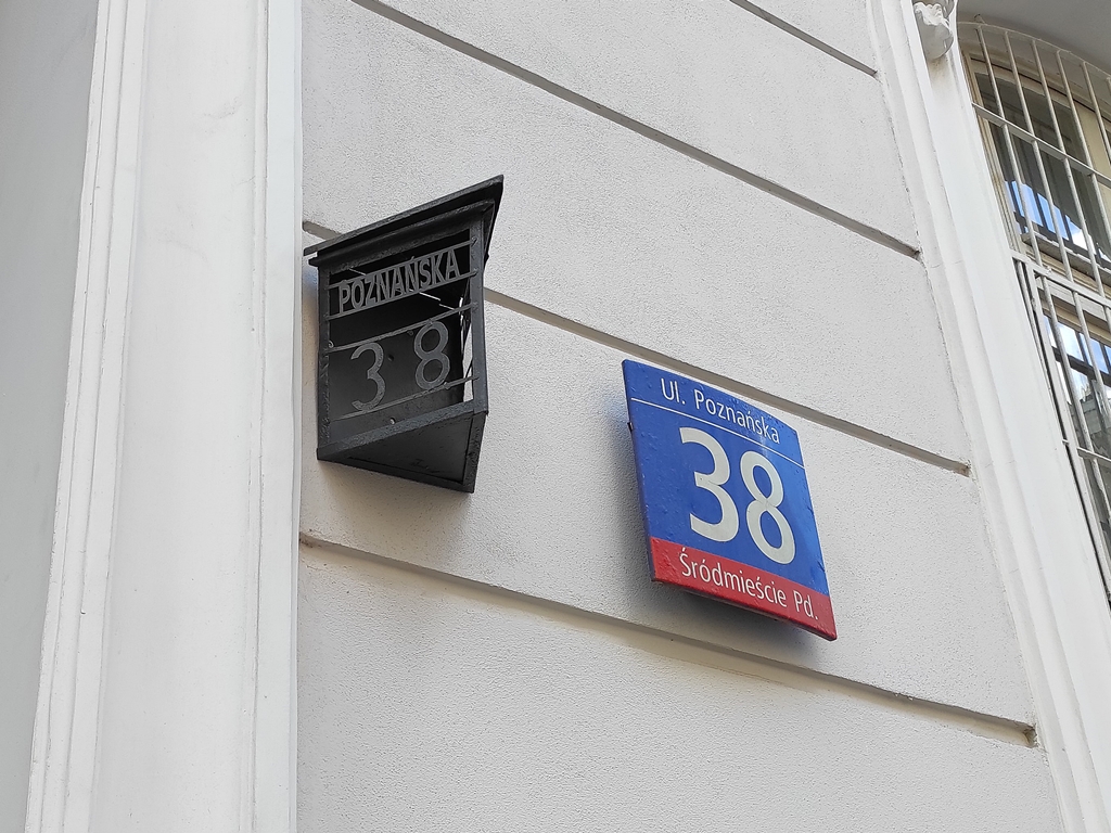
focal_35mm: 25
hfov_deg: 69.4
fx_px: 802
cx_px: 556
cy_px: 416
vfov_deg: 54.9
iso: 100
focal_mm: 5.43
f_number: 1.89
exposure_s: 1/294
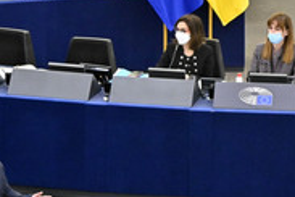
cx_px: 234
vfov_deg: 2.9
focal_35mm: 480
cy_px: 131
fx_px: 3933
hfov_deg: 4.3
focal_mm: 195
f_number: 6
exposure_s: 1/400
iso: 6400
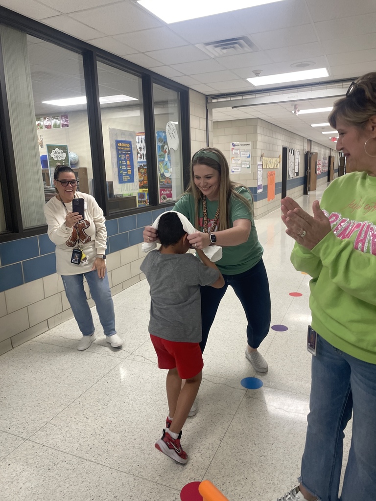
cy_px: 250
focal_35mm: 26
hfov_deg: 53.1
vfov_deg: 67.3
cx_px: 188
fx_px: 377
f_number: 1.6
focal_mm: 4.2
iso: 125
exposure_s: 1/104
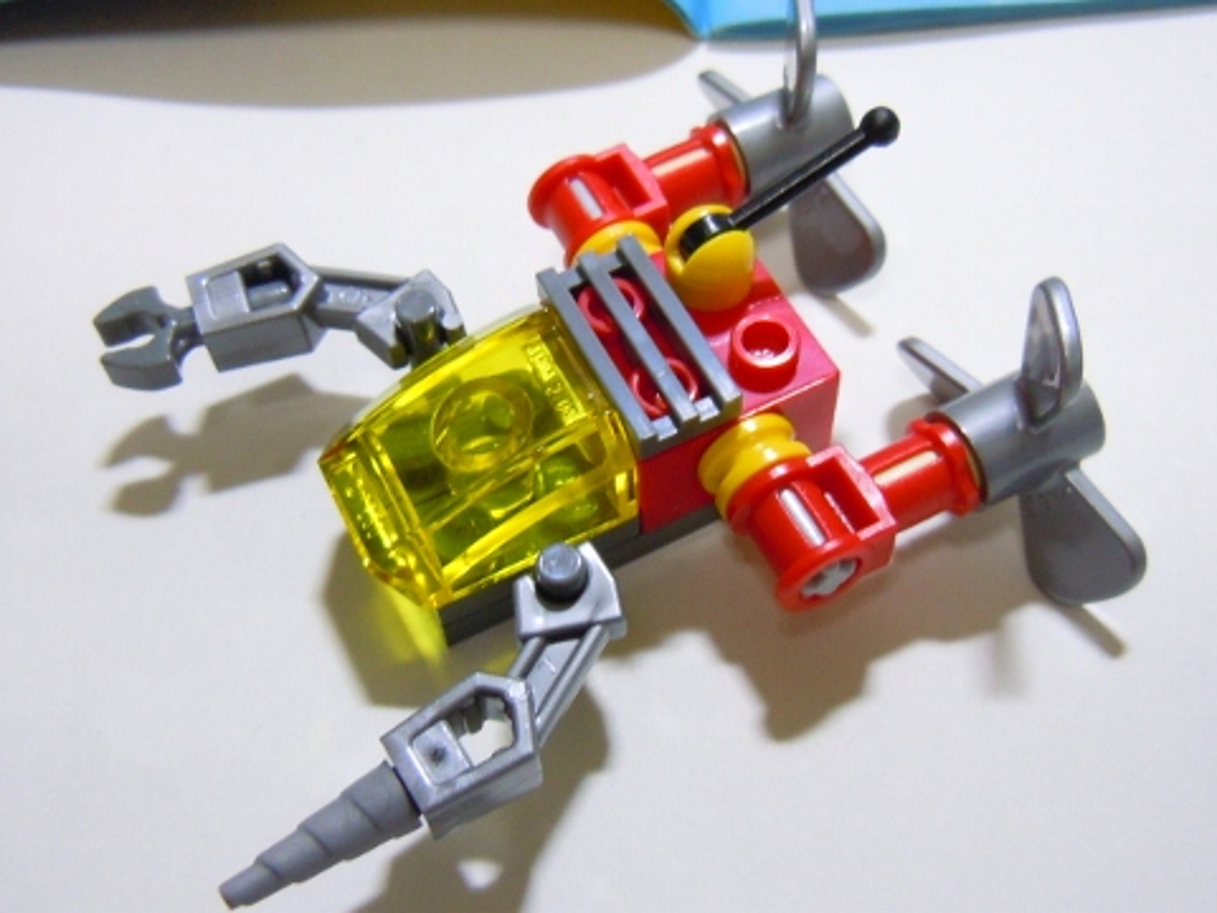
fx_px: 1406
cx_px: 603
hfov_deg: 46.8
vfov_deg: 36.0
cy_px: 441
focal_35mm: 40
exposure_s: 1/13
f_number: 3.5
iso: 400
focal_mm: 5.4
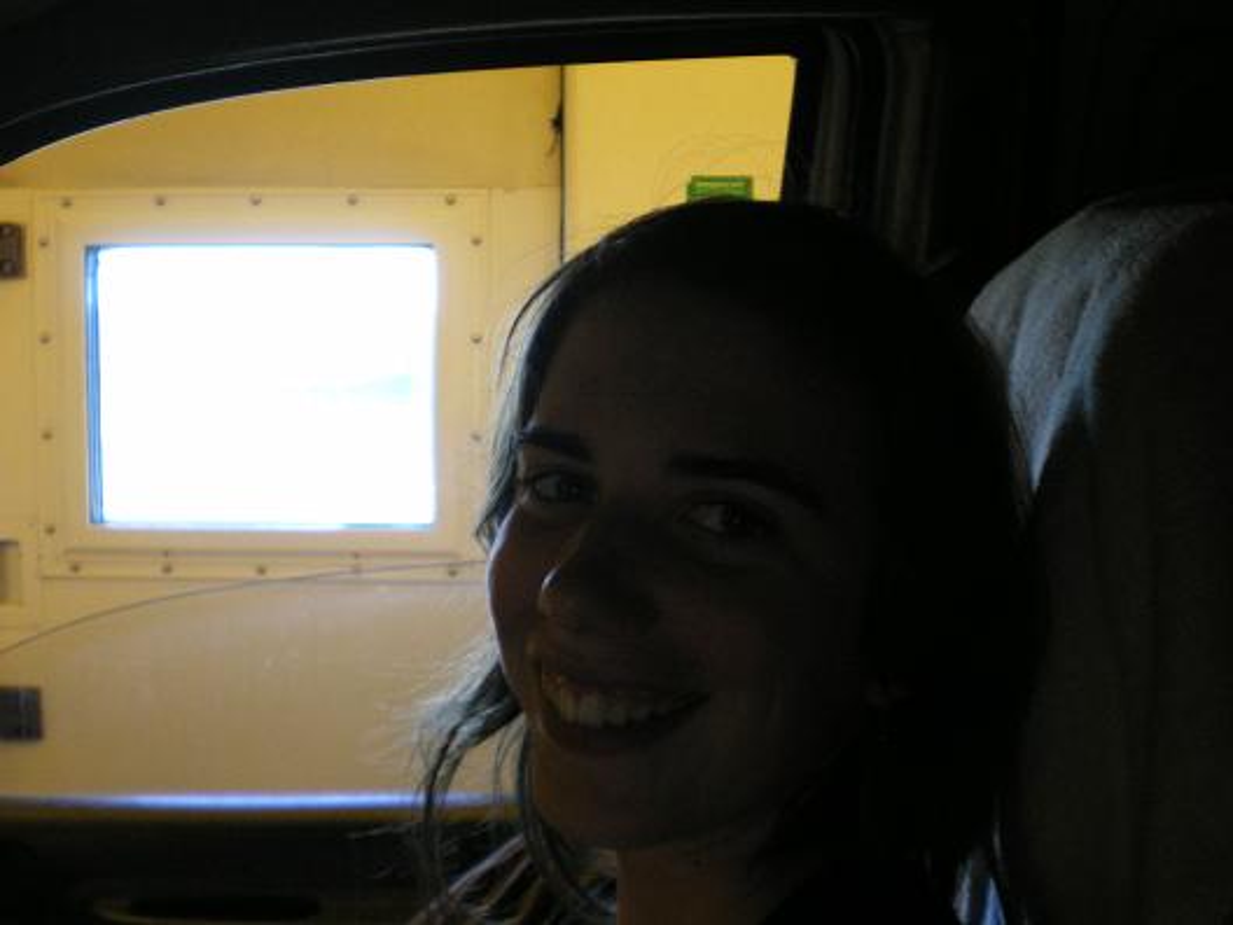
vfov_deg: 37.7
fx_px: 1354
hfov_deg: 49.0
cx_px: 616
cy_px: 462
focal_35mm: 38
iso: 320
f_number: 3.1
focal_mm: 6.3
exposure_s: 1/50
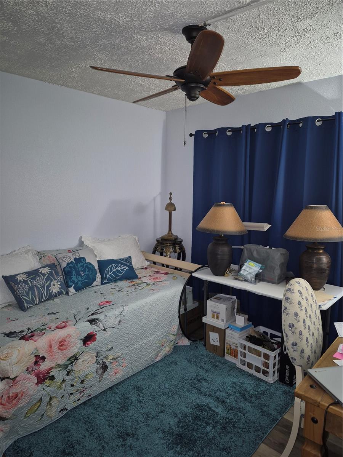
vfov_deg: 73.9
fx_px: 304
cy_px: 228
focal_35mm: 23
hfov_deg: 58.9
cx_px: 172
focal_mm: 5.4
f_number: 1.8
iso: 125
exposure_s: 1/13
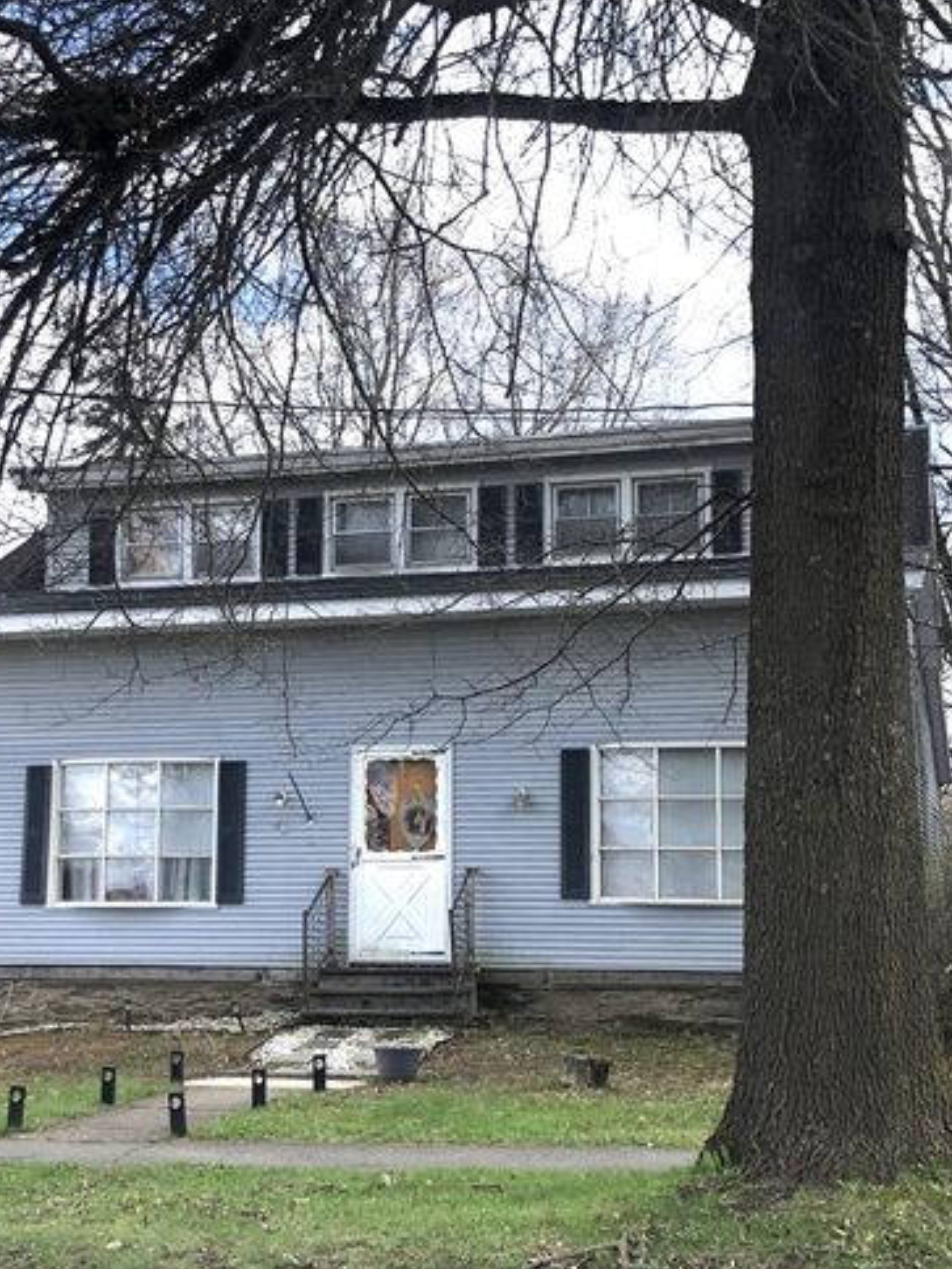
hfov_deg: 28.5
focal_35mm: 51
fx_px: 1870
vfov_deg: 37.5
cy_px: 691
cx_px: 412
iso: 20
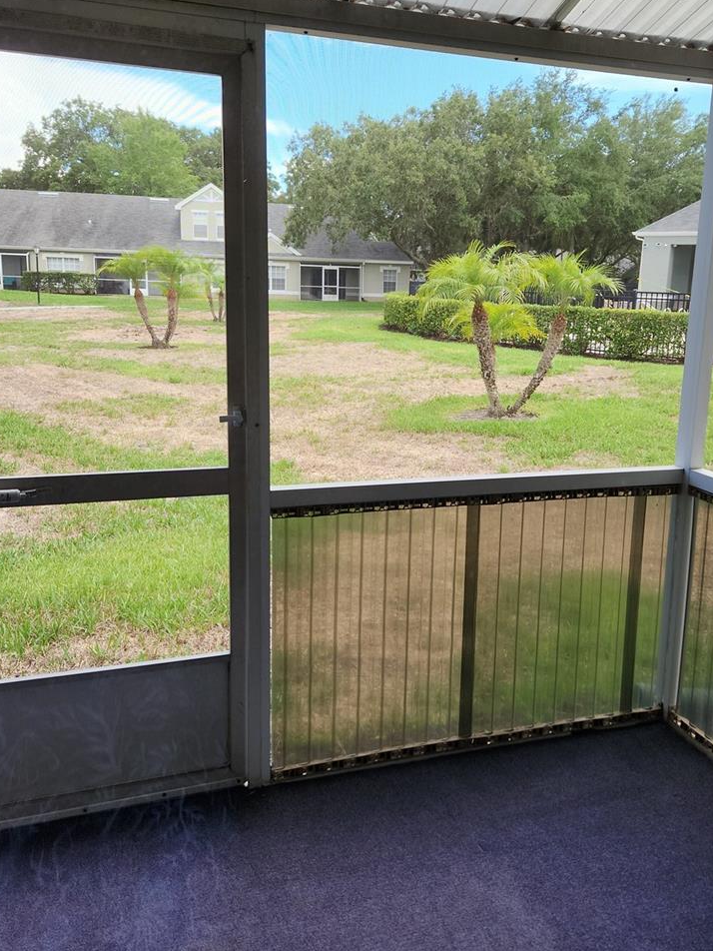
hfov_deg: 48.2
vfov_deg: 61.5
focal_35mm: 29
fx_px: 796
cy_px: 418
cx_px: 389
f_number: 1.8
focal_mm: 5.4
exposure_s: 1/270
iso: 20
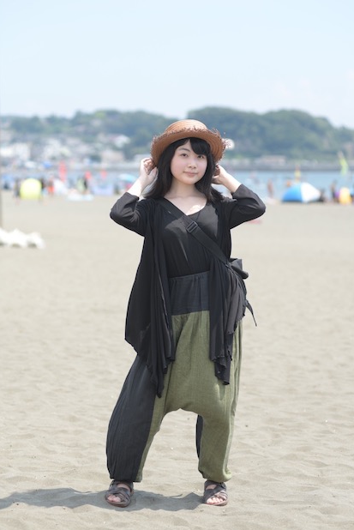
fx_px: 1310
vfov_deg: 22.9
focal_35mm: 89
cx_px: 182
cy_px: 261
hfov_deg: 15.4
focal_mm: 86
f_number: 4
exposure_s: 1/1250
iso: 200
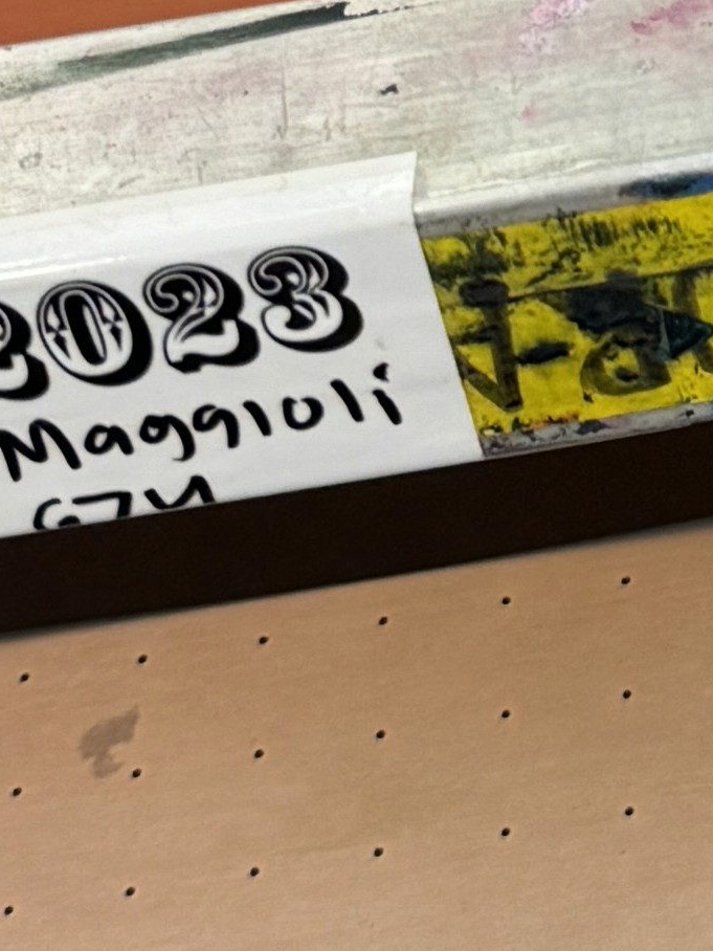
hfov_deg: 9.2
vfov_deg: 12.3
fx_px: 4147
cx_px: 1432
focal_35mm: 151
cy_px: -562
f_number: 1.78
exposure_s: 1/120
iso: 125
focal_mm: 6.86
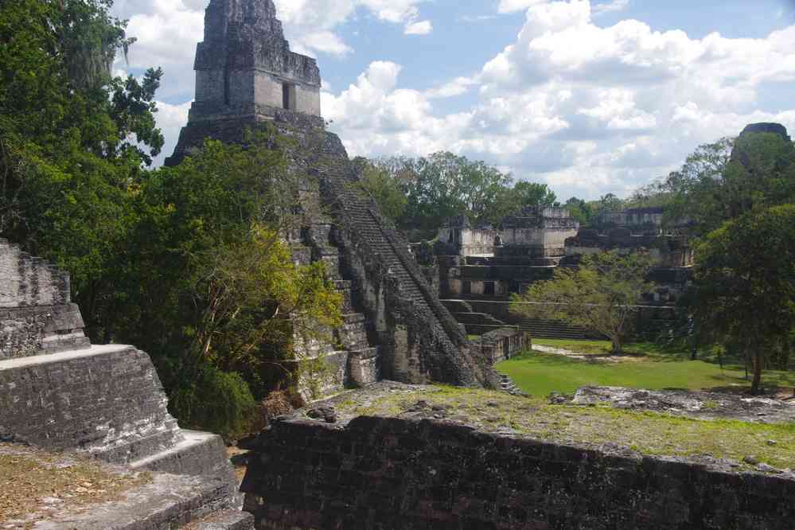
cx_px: 398
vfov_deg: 33.1
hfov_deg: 48.1
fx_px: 891
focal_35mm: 40
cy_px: 265
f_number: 11
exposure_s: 1/80
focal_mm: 26.9
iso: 200
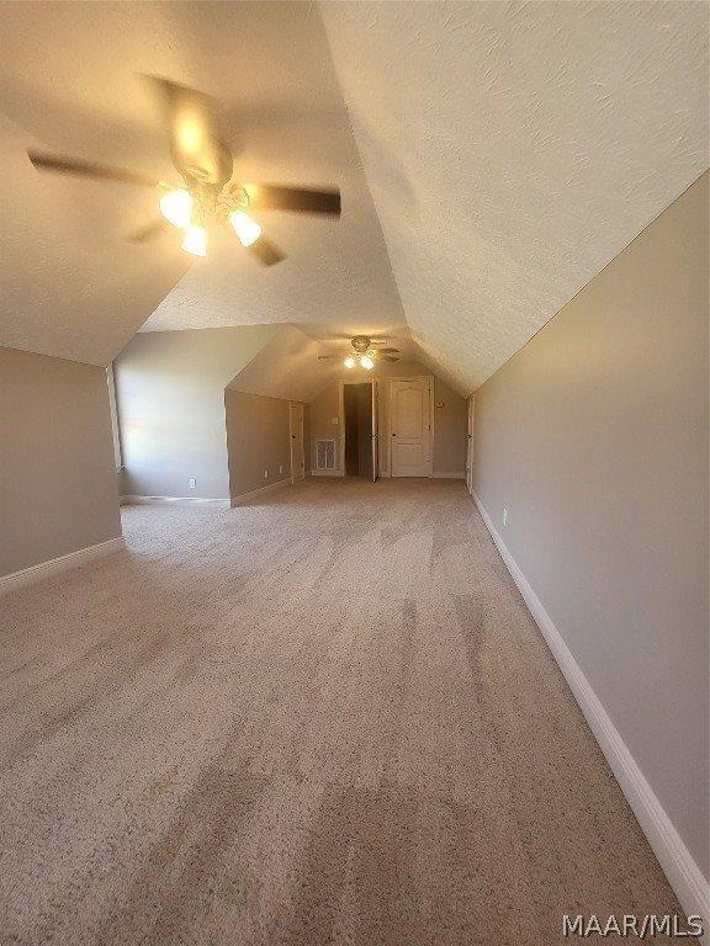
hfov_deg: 89.9
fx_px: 356
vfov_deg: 106.2
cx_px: 355
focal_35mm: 13
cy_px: 473
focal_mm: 1.74
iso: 100
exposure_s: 1/60
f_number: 2.2
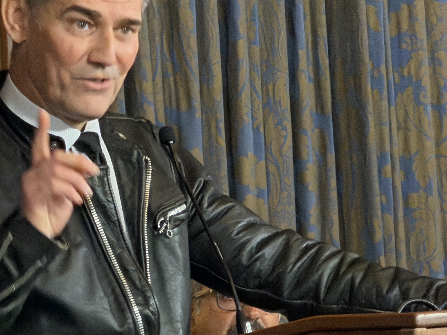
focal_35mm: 433
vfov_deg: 3.4
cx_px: 166
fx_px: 5592
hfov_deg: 4.6
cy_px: 192
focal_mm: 16.89
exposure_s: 1/50
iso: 640
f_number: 2.8
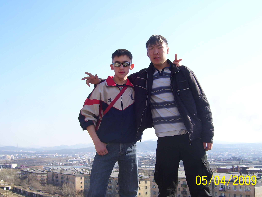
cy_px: 100
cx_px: 129
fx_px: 295
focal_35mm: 39
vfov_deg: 36.8
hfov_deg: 47.9
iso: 80
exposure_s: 1/250
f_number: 4.8
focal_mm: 6
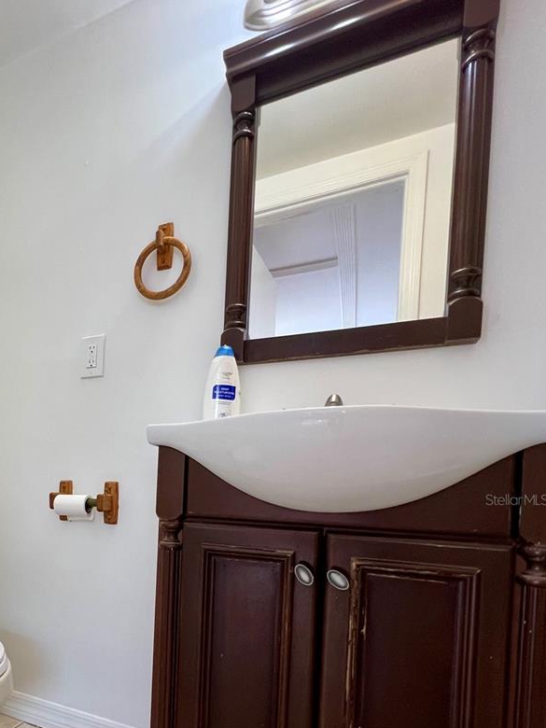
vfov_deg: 78.4
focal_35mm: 20
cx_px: 132
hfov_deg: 61.9
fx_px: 421
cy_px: 499
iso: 200
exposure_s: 1/120
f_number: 1.8
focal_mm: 1.57
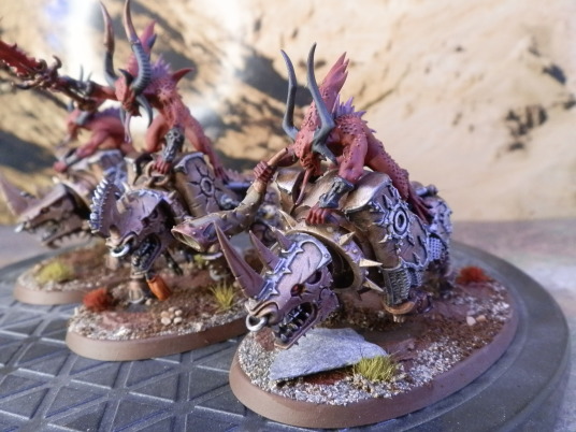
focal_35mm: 28
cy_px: 216
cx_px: 288
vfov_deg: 49.7
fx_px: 466
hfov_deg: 63.4
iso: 400
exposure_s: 1/60
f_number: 3.1
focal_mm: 5
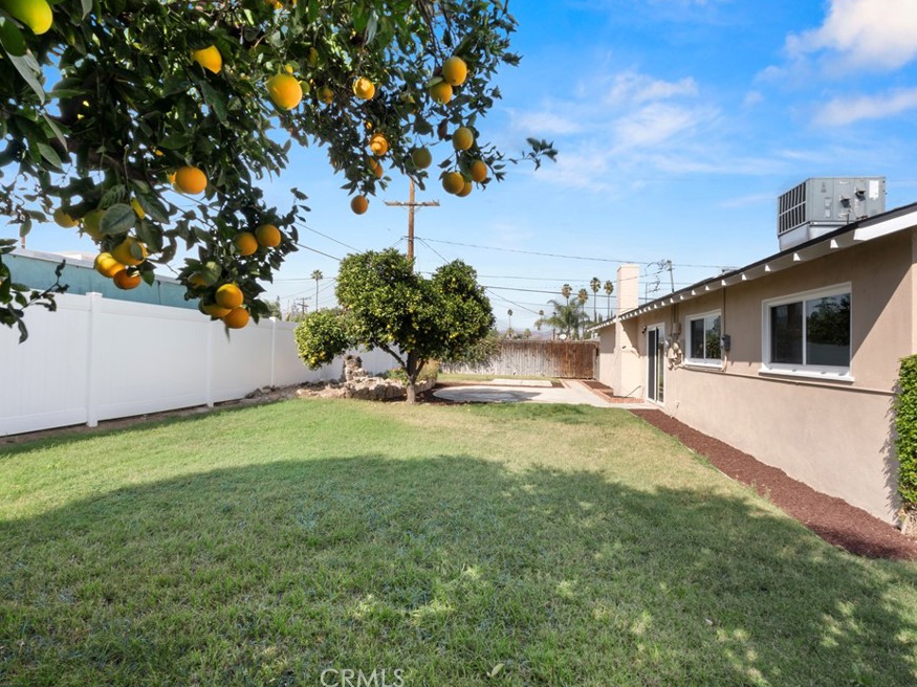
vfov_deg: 71.6
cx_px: 487
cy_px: 336
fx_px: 477
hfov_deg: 87.7
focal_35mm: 18
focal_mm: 16
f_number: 22
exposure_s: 1/30
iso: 50
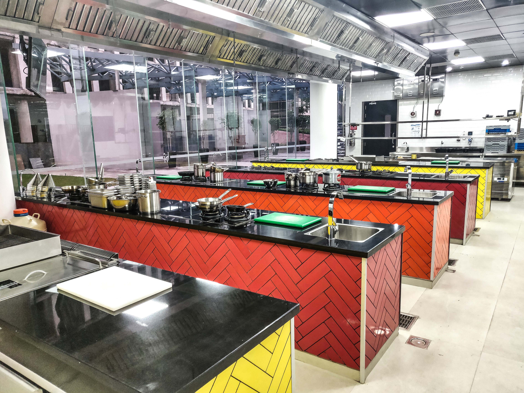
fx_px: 378
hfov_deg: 69.4
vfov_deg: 54.9
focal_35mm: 25
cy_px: 196
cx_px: 262
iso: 160
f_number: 1.7
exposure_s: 1/50
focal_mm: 4.25
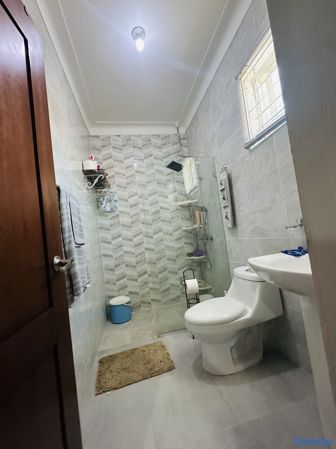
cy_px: 224
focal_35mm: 14
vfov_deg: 102.1
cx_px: 168
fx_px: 181
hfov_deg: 85.7
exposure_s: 1/60
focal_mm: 2.22
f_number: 2.2
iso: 640
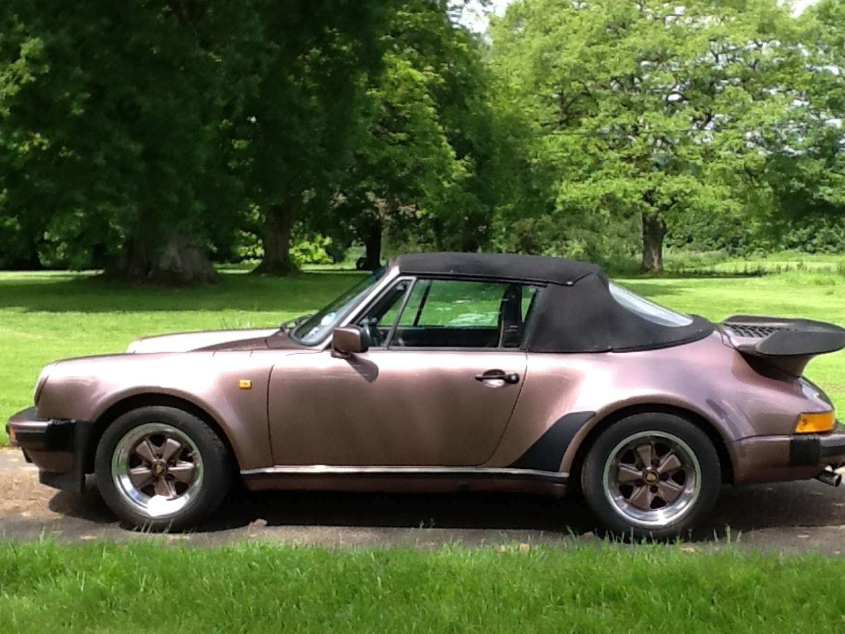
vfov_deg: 28.5
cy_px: 362
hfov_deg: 37.4
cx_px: 478
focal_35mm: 51
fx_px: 1245
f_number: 2.4
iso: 40
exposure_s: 1/477
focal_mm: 2.03
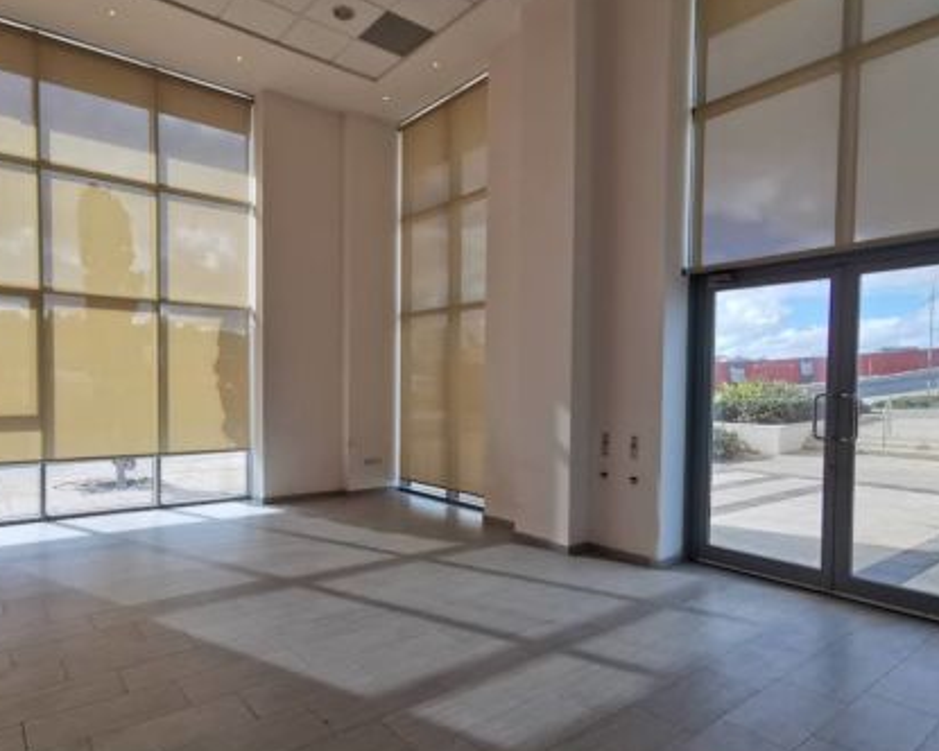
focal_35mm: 22
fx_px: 611
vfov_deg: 63.0
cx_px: 446
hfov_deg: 75.0
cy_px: 407
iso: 50
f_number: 2.2
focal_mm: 2.35
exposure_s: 1/233
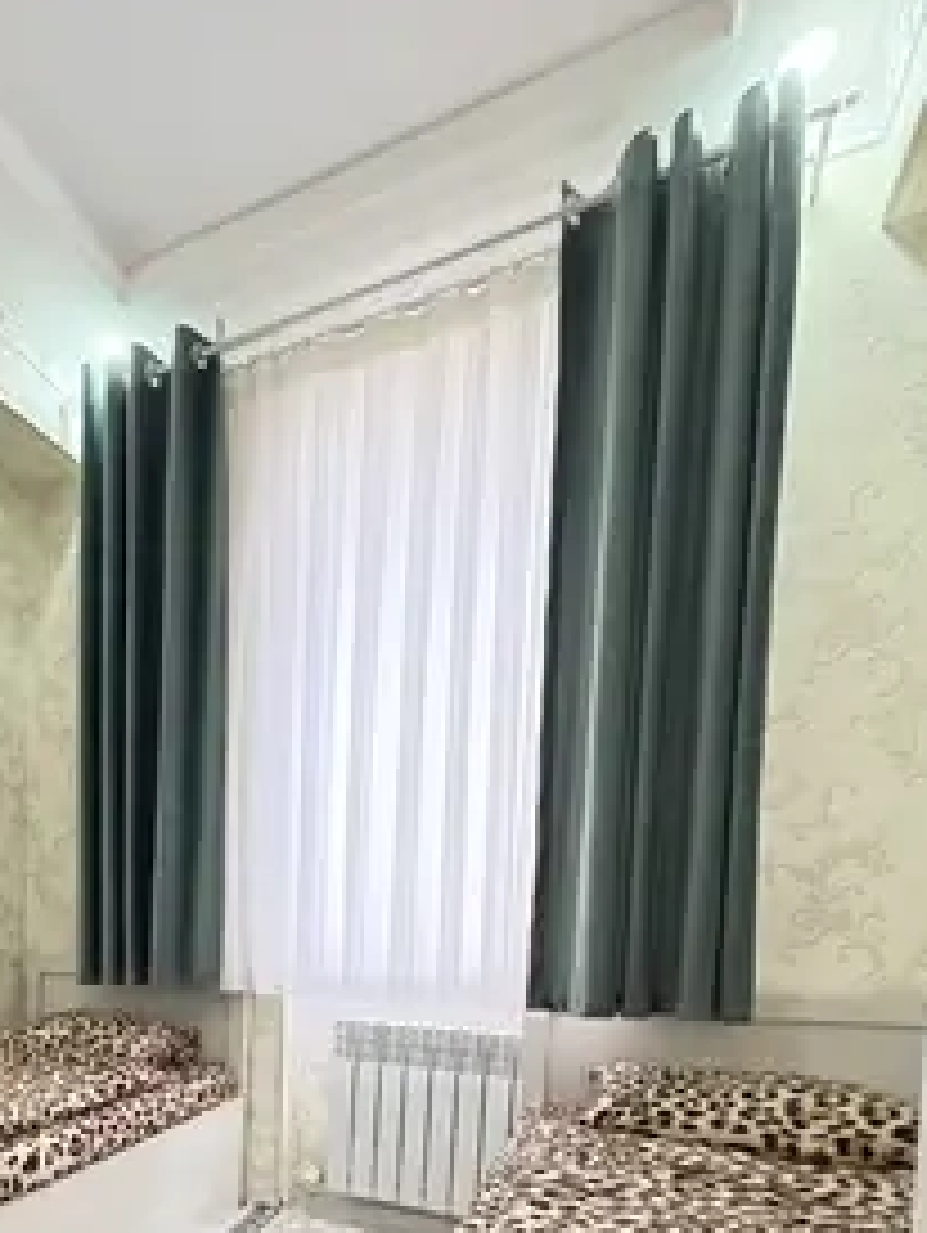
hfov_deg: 54.5
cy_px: 990
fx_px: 820
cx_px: 171
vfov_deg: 66.9
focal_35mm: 23
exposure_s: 1/50
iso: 800
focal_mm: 2.22
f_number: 2.2
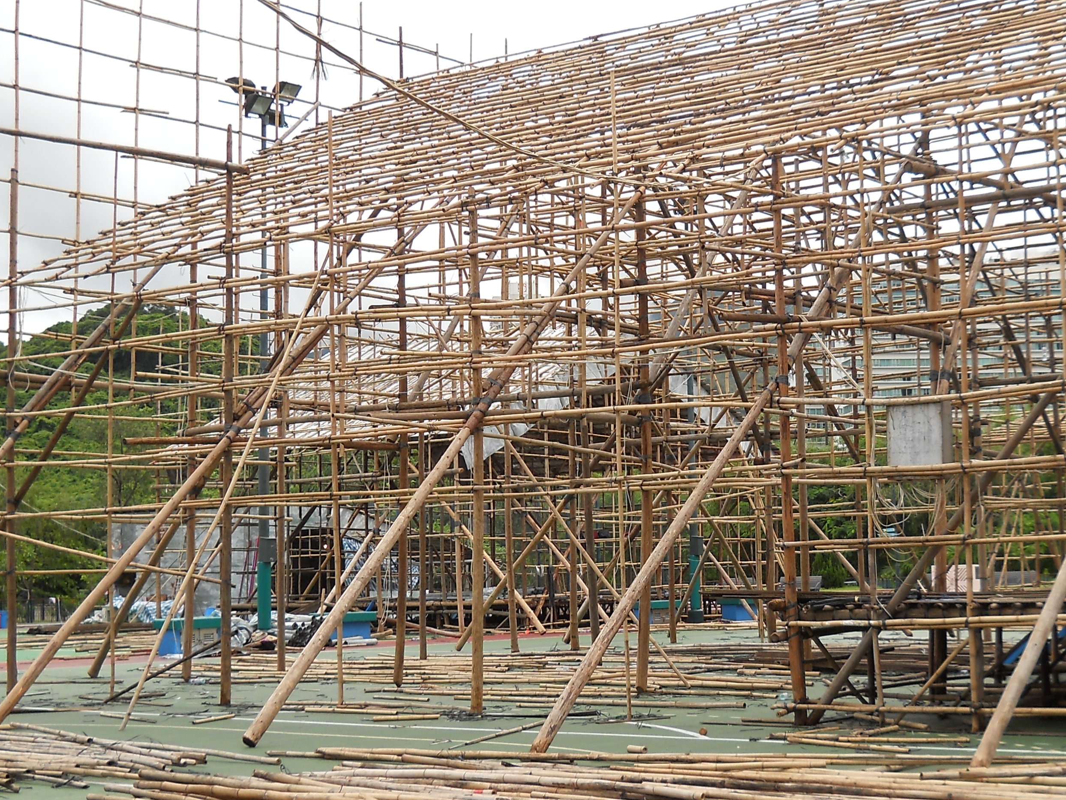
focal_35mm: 63
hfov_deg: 30.7
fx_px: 1940
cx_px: 621
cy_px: 429
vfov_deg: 23.3
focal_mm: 7.88
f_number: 3.3
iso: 80
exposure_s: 1/320
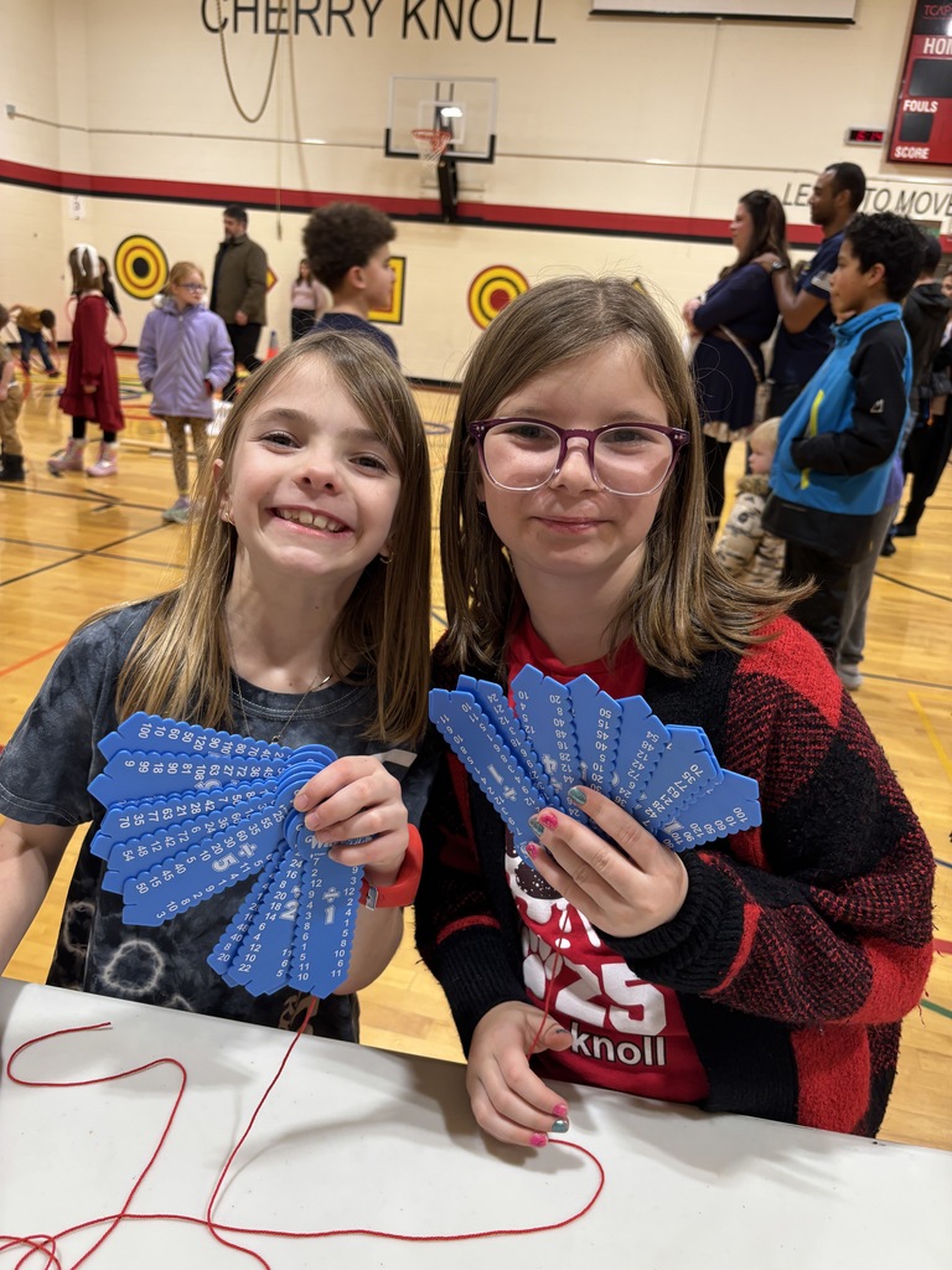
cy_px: 635
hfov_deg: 53.1
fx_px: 953
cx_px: 476
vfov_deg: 67.3
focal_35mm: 26
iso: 125
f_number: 1.6
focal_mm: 5.96
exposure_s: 1/60
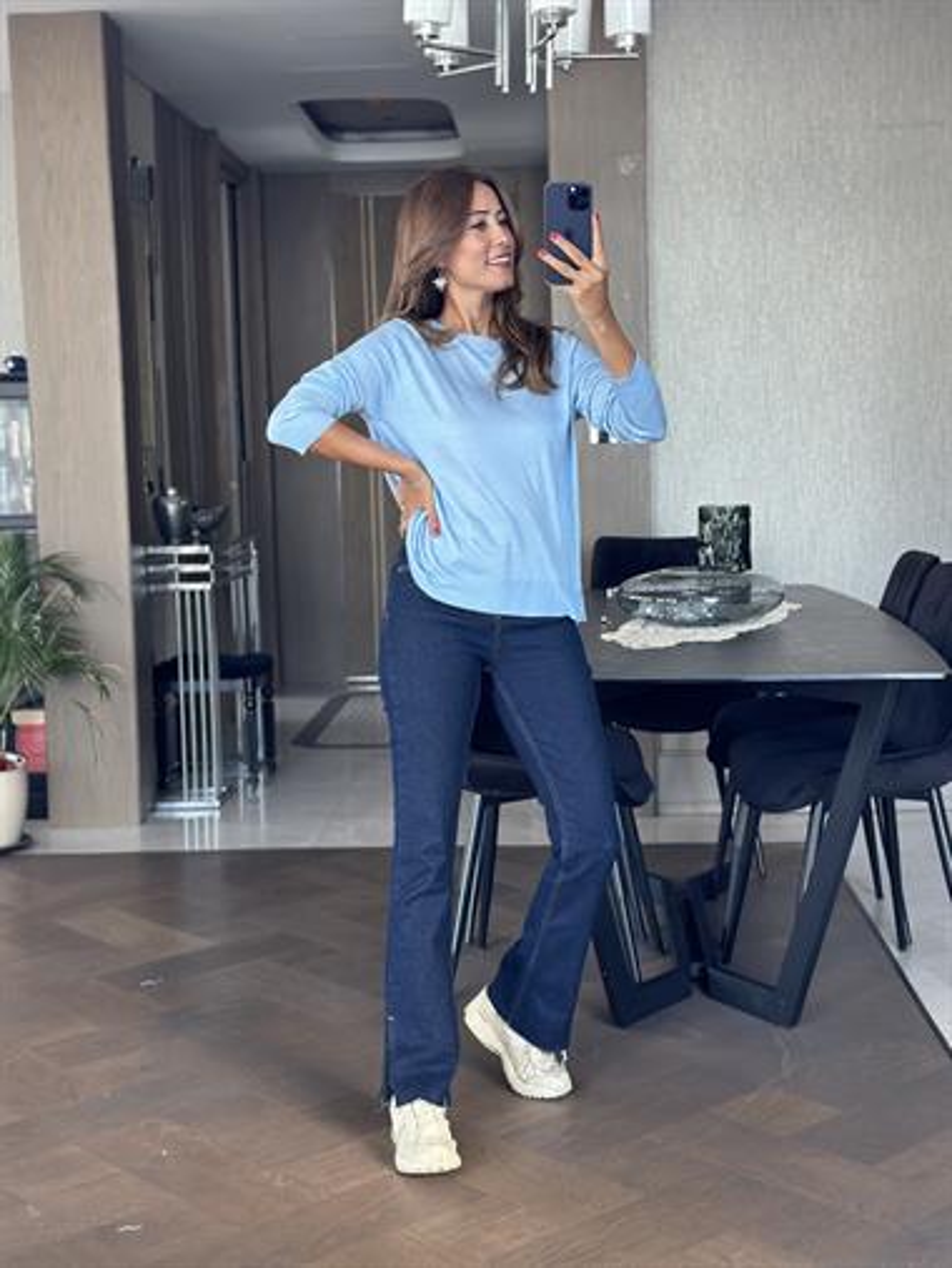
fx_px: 1759
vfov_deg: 39.6
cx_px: 476
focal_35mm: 48
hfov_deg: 30.3
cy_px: 634
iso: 160
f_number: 1.78
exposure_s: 1/60
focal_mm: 6.86
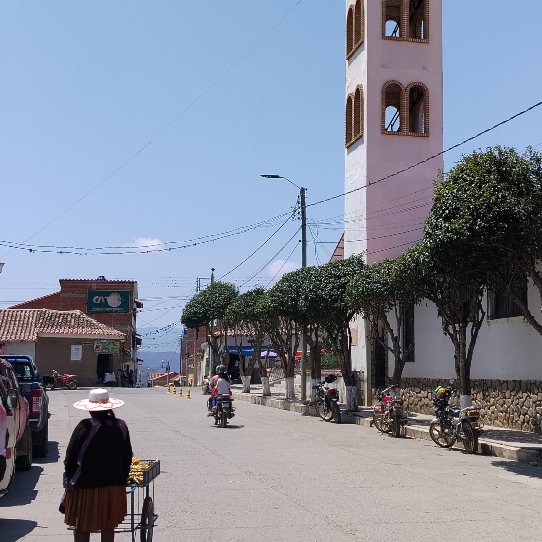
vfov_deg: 30.0
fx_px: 1010
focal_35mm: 57
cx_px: 269
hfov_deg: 30.0
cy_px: 226
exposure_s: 1/912
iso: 100
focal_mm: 5.25
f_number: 1.75
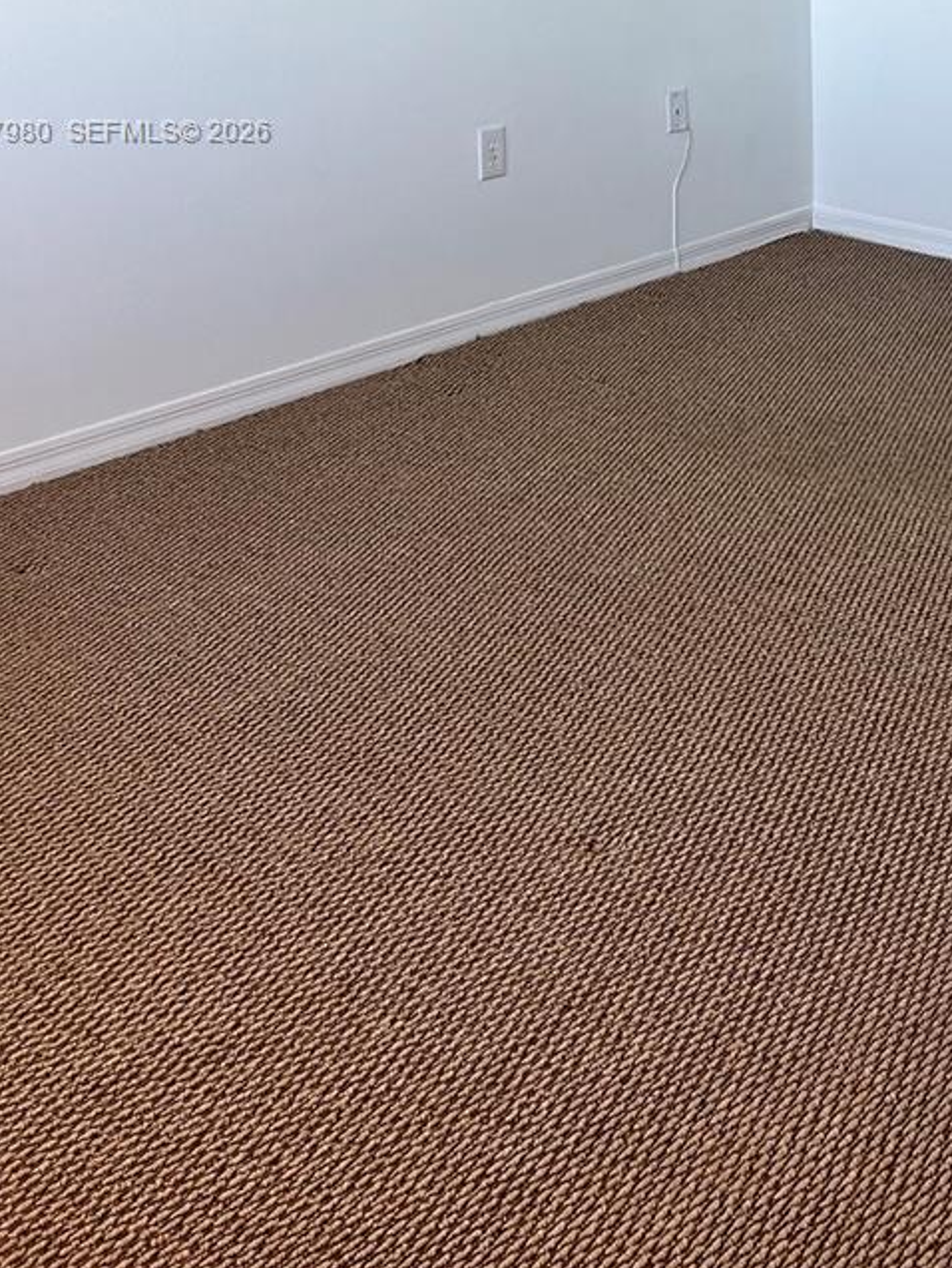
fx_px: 1796
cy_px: 133
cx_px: 797
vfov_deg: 36.5
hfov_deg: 28.9
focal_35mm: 49
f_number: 1.5
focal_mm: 5.7
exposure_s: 1/121
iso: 125
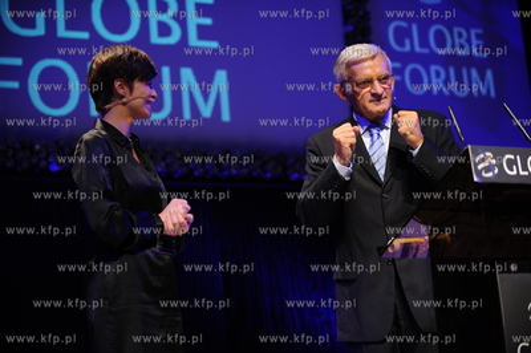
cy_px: 176
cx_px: 266
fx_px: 1208
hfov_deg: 24.8
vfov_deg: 16.6
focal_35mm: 82
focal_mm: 82
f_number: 2.8
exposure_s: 1/125
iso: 800
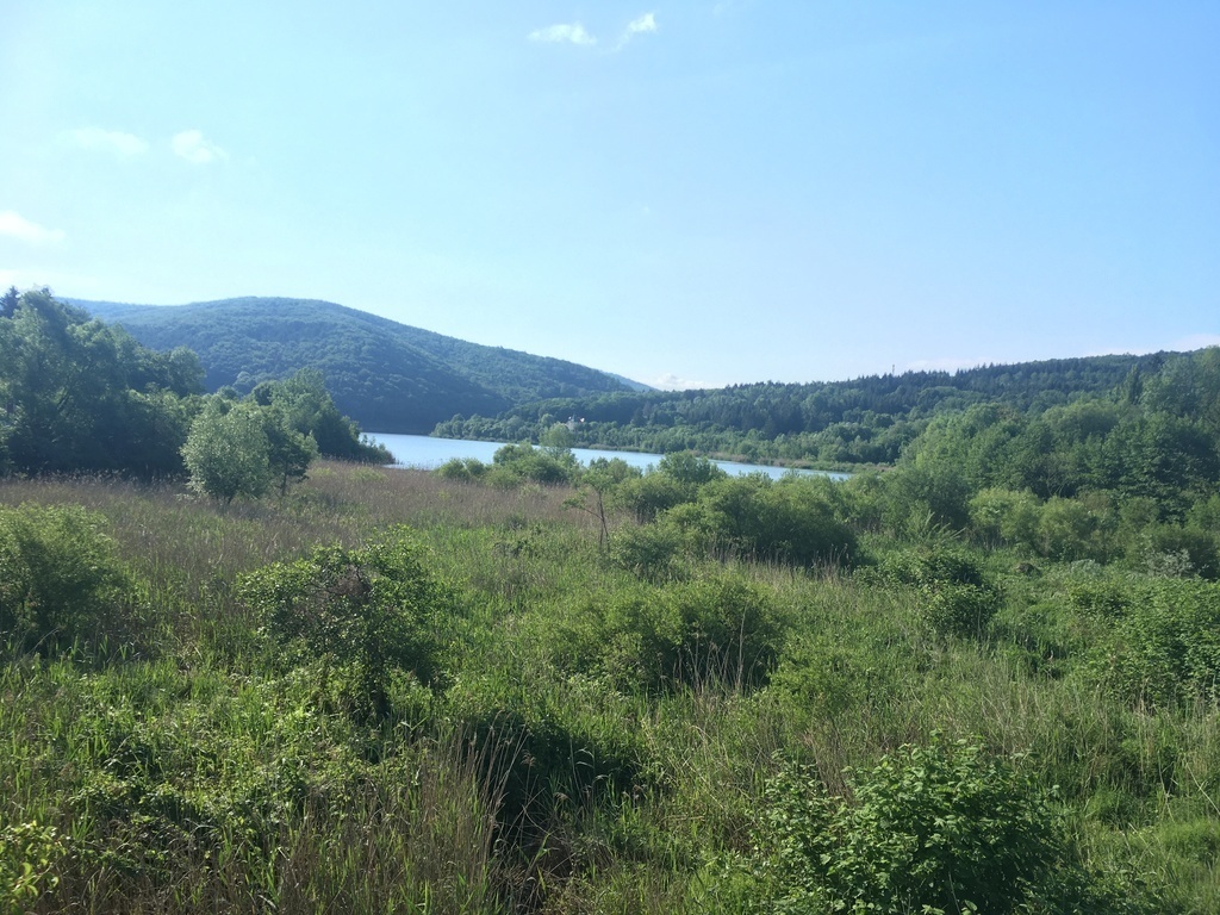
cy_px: 458
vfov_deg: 48.2
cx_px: 610
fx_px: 1022
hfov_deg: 61.7
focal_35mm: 29
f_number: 2.2
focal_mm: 4.15
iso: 25
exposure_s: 1/739
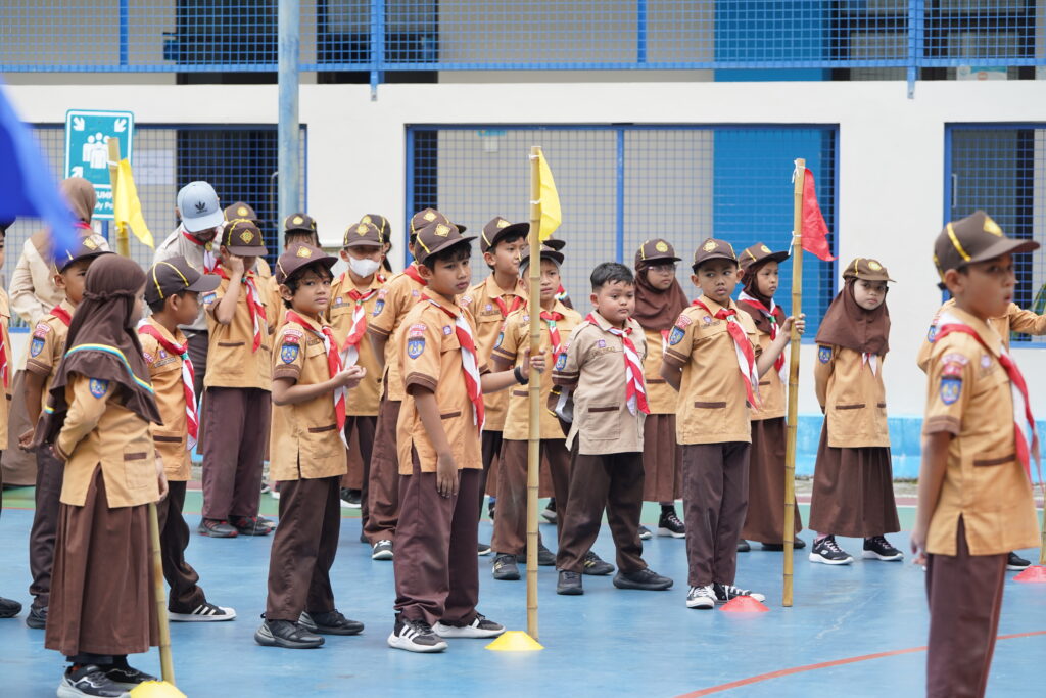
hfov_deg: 16.8
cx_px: 523
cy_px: 349
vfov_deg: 11.2
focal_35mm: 122
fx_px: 3545
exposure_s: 1/320
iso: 400
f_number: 4.5
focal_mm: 122
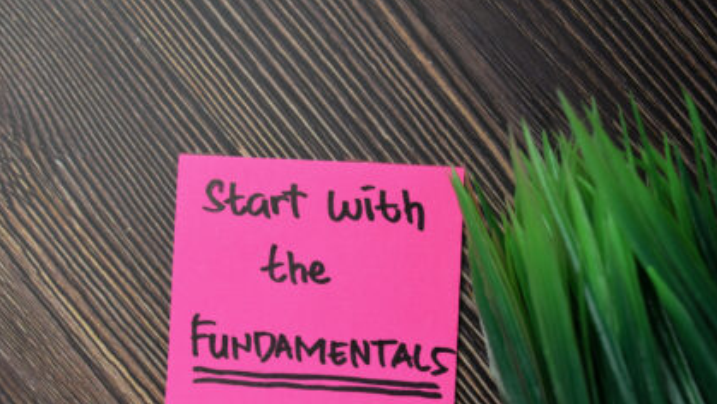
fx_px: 1027
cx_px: 368
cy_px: 252
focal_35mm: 54
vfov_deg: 22.2
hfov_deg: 38.5
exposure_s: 1/50
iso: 400
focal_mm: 32
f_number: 7.1
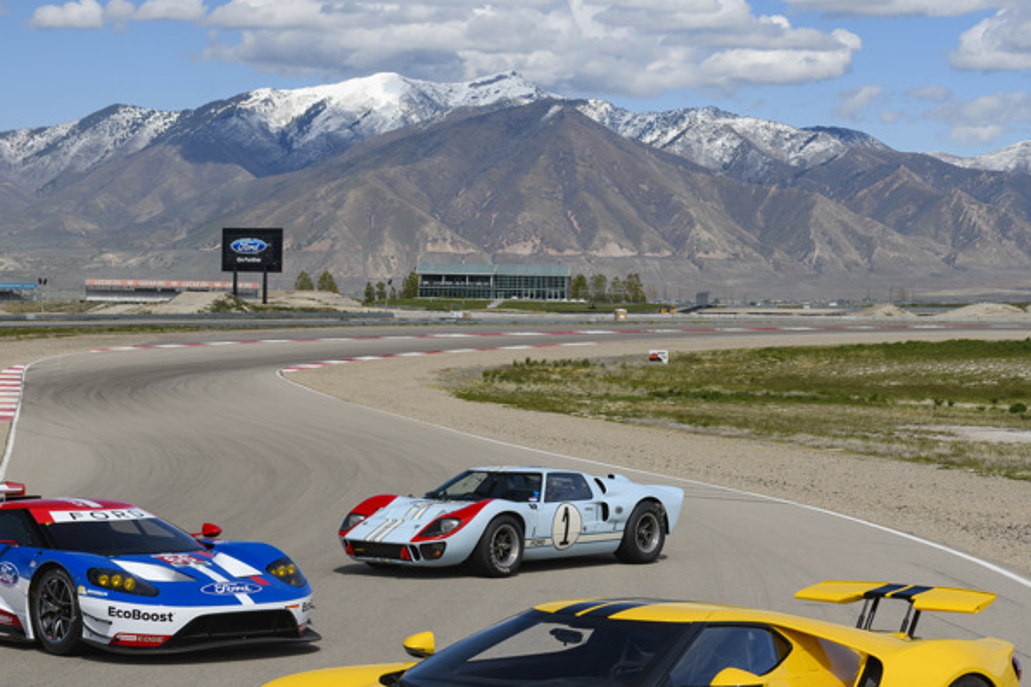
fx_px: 2606
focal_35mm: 91
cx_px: 411
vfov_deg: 15.0
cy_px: 501
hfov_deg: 22.3
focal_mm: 40
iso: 100
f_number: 8
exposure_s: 1/200
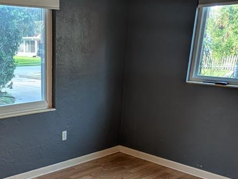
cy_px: 164
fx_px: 296
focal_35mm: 43
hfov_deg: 41.8
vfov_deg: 31.9
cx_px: 46
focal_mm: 2.02
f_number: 1.7
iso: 60
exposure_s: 1/60
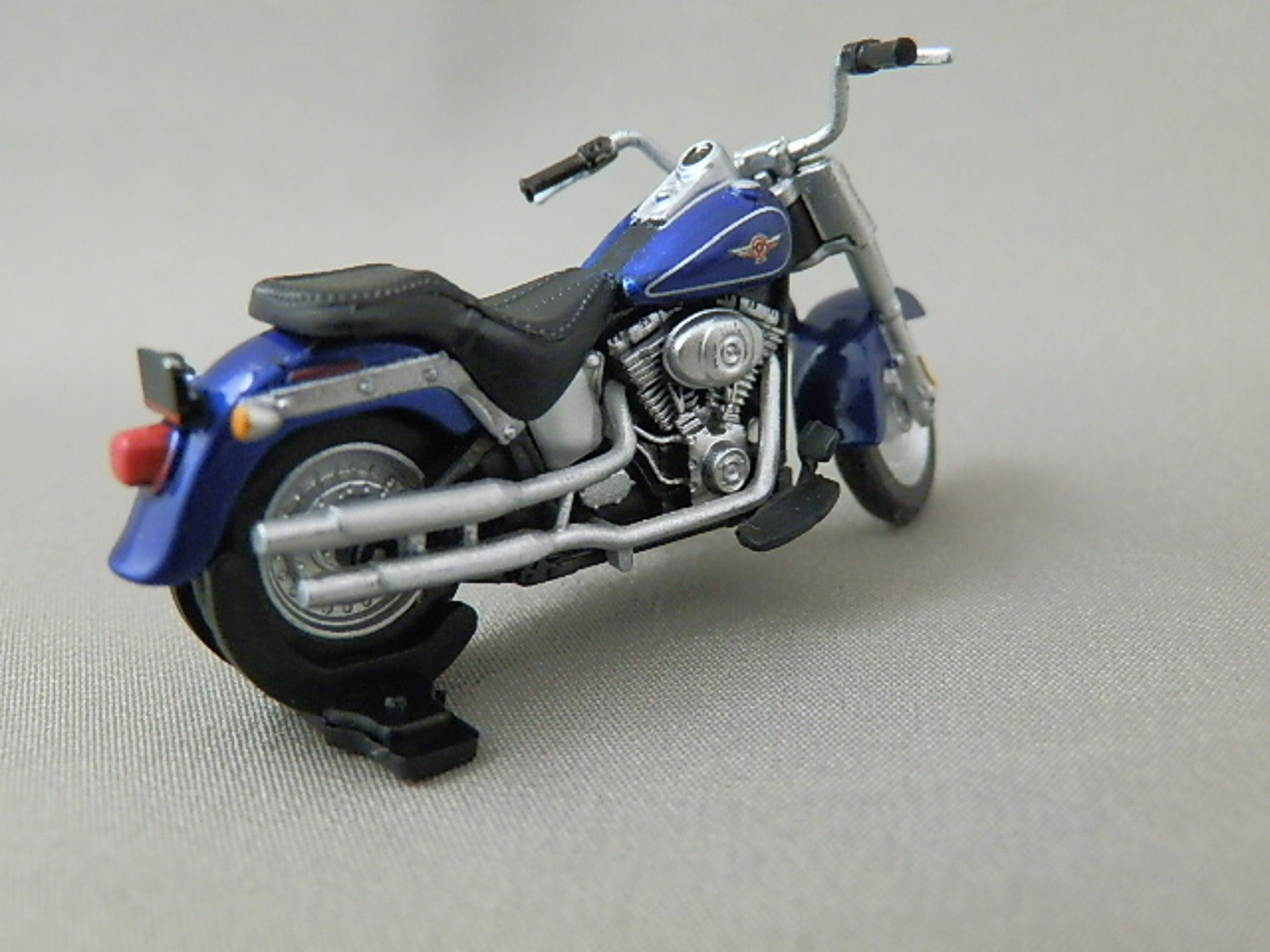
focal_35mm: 34
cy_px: 476
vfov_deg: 41.8
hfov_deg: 54.0
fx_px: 1247
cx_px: 635
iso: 320
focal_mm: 6.17
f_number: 3.5
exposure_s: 1/8
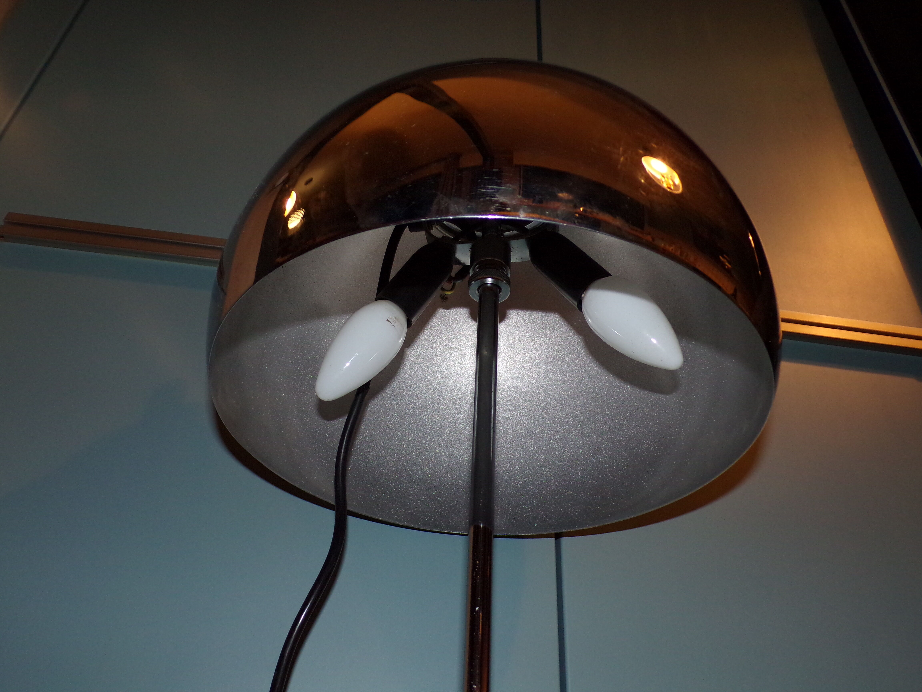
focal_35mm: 28
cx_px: 461
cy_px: 346
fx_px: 746
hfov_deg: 63.4
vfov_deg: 49.7
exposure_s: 1/34
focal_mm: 5
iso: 200
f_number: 3.1
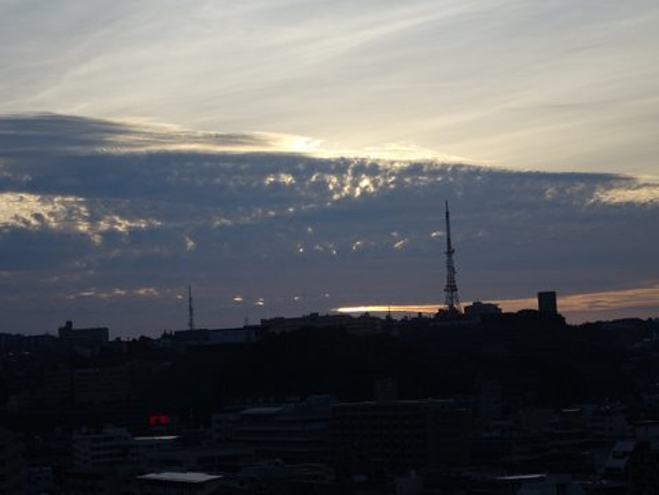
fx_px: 1675
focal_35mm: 88
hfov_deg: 22.3
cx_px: 330
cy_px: 248
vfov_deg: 16.8
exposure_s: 1/400
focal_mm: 14.99
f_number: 5
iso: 80
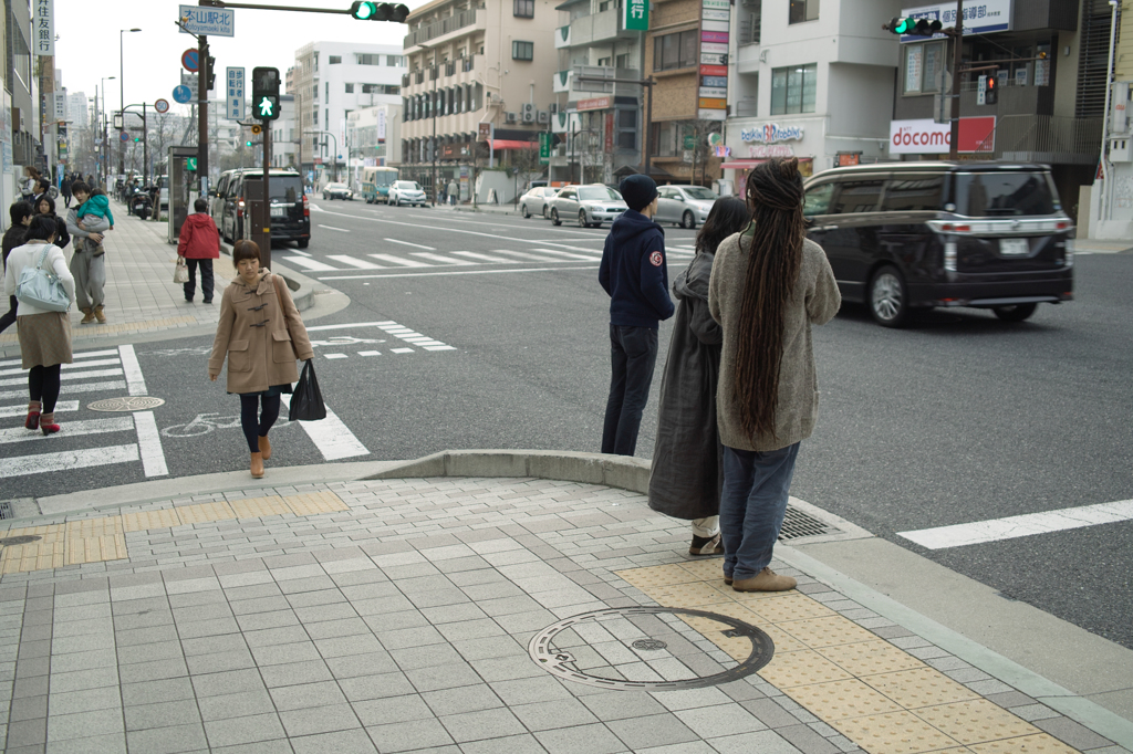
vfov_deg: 32.6
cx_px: 566
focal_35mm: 41
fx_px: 1290
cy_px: 377
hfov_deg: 47.4
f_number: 2.8
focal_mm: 24.2
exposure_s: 1/160
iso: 100
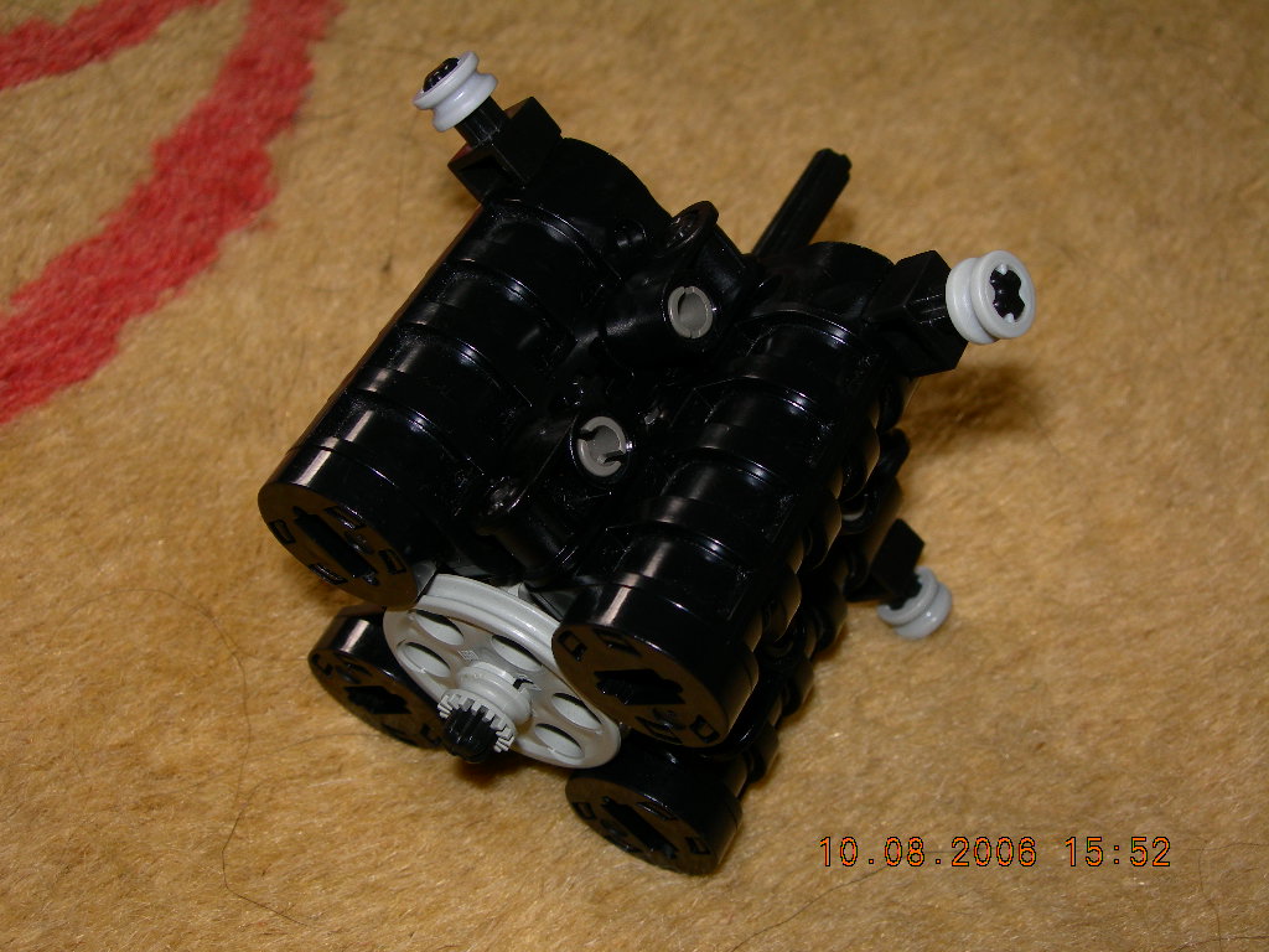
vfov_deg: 28.6
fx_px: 1870
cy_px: 476
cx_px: 634
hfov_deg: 37.5
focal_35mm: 51
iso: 50
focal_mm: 10.6
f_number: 5.4
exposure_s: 1/60.1
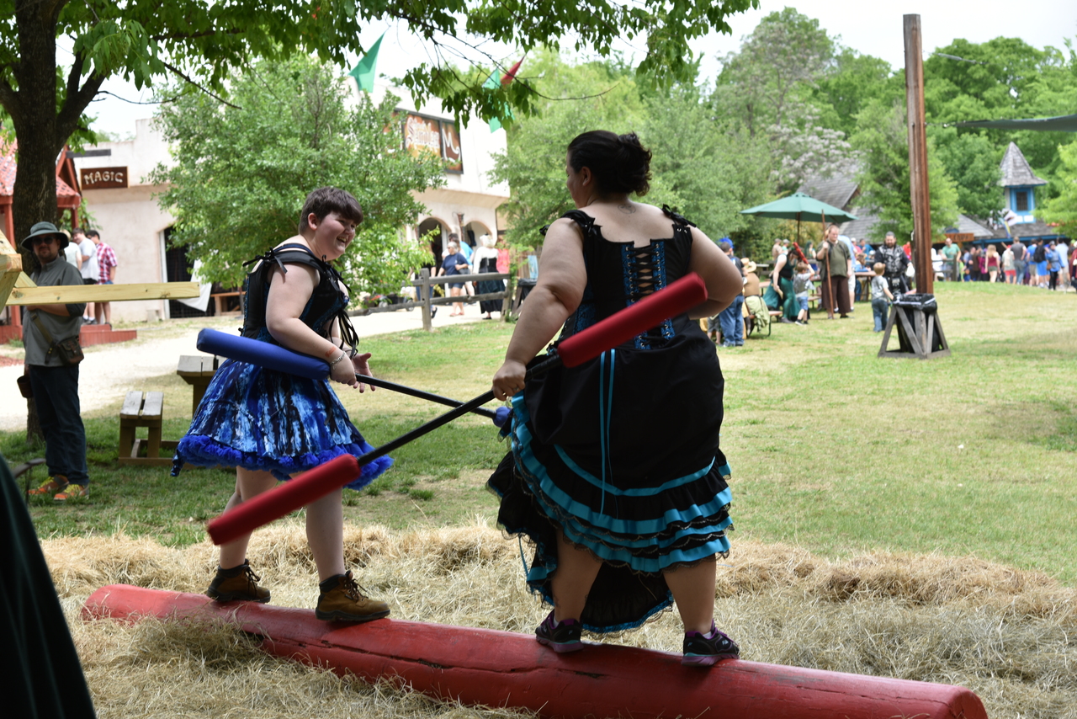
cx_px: 538
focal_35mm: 62
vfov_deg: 21.9
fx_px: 1855
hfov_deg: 32.4
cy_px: 360
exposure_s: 1/160
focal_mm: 62
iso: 100
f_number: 6.3
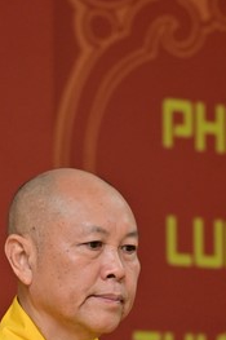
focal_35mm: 297
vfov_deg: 6.9
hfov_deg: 4.6
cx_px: 194
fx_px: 2800
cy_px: 374
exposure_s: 1/160
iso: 1600
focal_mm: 120
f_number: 6.3
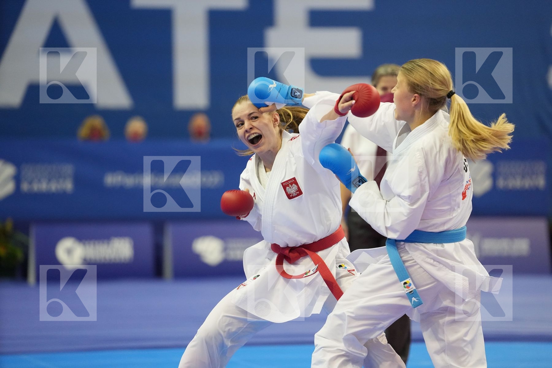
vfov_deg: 6.9
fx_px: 3066
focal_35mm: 200
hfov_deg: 10.3
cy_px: 184
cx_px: 276
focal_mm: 200
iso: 4000
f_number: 2.8
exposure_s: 1/1000
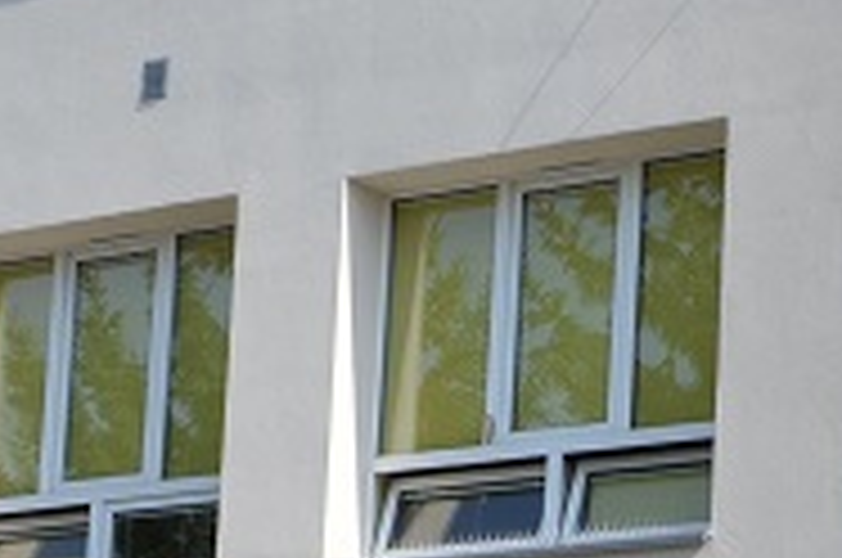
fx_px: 3456
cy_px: 904
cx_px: 738
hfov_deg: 13.8
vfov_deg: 8.9
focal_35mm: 148
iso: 125
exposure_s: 1/250
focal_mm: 18
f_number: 8
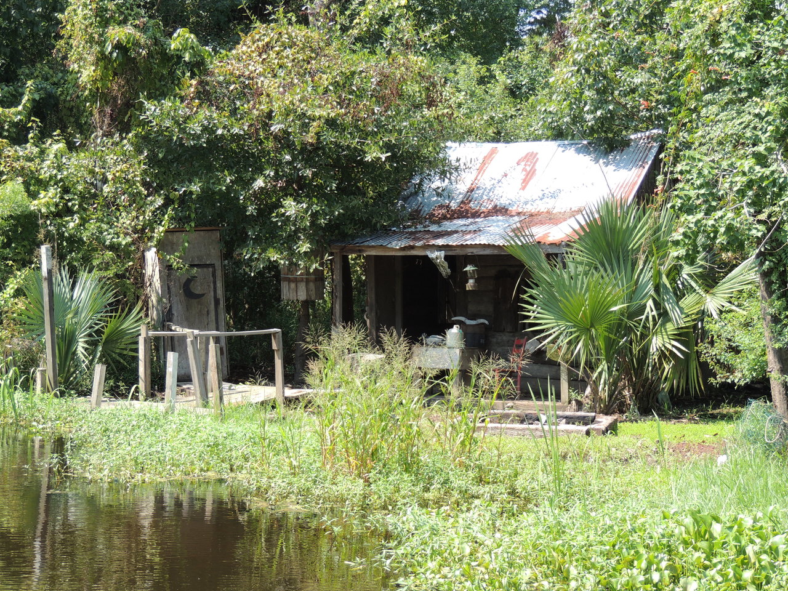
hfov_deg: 26.0
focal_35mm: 75
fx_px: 1707
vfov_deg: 19.6
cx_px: 394
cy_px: 296
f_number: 3.9
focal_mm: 13.3
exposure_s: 1/200
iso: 100
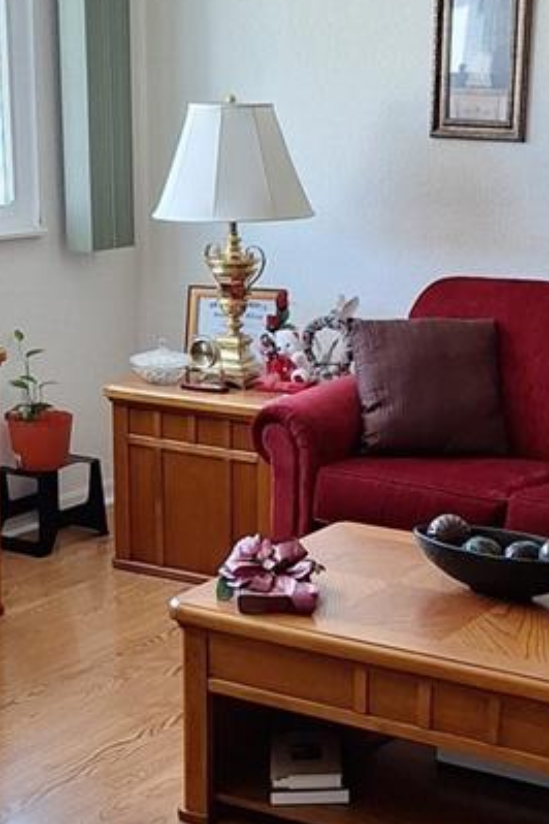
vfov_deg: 28.1
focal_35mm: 72
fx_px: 1647
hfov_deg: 18.9
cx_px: 349
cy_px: 448
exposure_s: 1/60
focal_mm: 5.54
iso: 40
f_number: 1.8
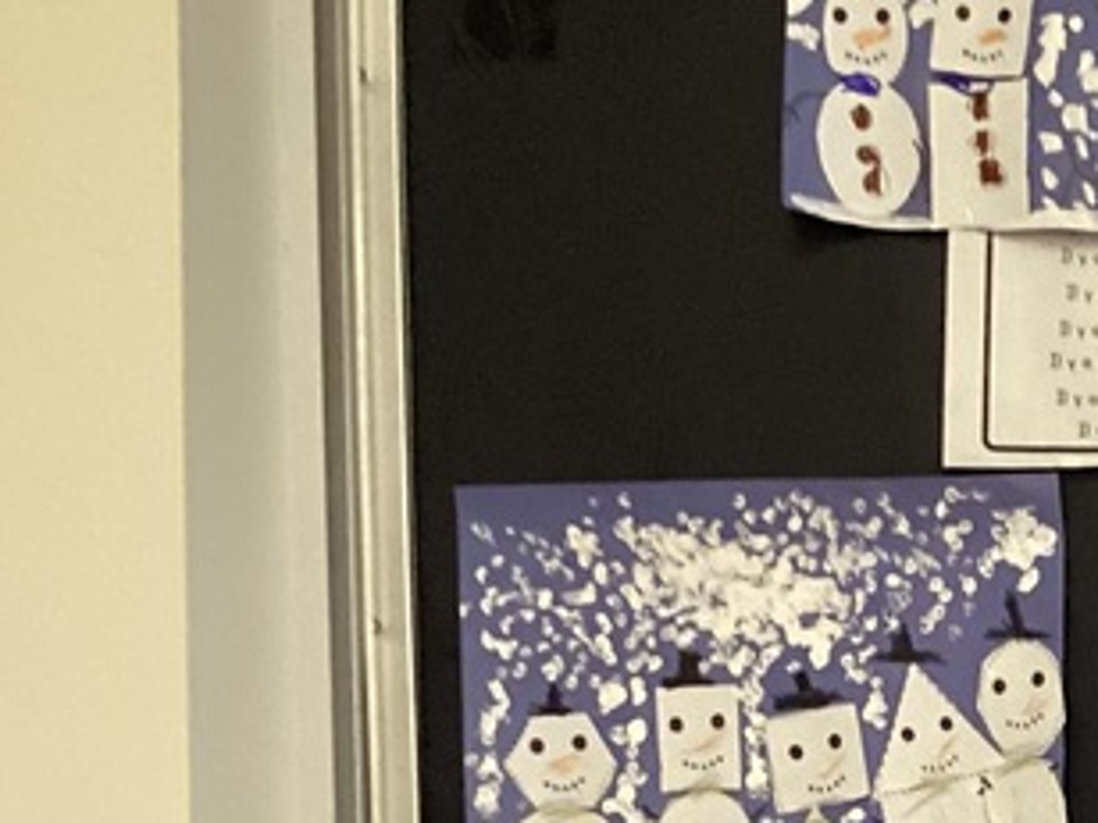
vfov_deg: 13.6
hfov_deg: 17.4
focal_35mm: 103
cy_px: 1194
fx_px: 3267
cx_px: 1583
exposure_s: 1/60
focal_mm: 3.3
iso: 320
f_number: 2.4
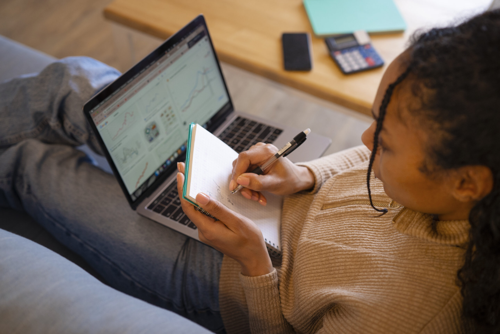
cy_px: 167
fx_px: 556
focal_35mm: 40
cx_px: 250
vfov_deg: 33.4
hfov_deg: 48.5
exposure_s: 1/250
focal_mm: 40
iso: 800
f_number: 2.8
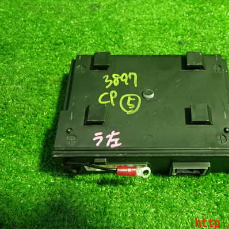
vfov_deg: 41.8
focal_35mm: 40
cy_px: 101
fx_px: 299
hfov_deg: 41.3
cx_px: 152
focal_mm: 5.4
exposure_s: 1/30
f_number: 2.3
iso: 400
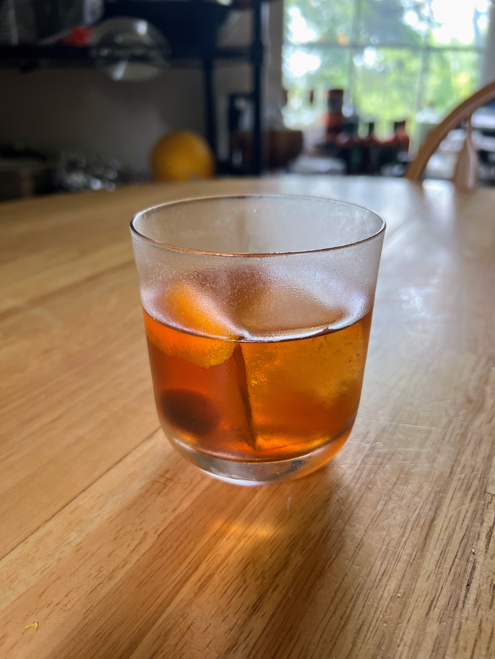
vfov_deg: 67.3
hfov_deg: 53.1
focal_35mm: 26
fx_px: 496
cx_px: 248
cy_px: 330
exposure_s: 1/60
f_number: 1.5
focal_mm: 5.7
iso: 125
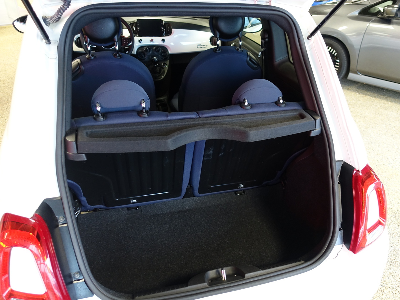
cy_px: 155
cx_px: 219
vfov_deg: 51.3
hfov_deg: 65.2
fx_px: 312
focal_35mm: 27
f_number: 1.8
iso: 500
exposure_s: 1/40
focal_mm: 8.8
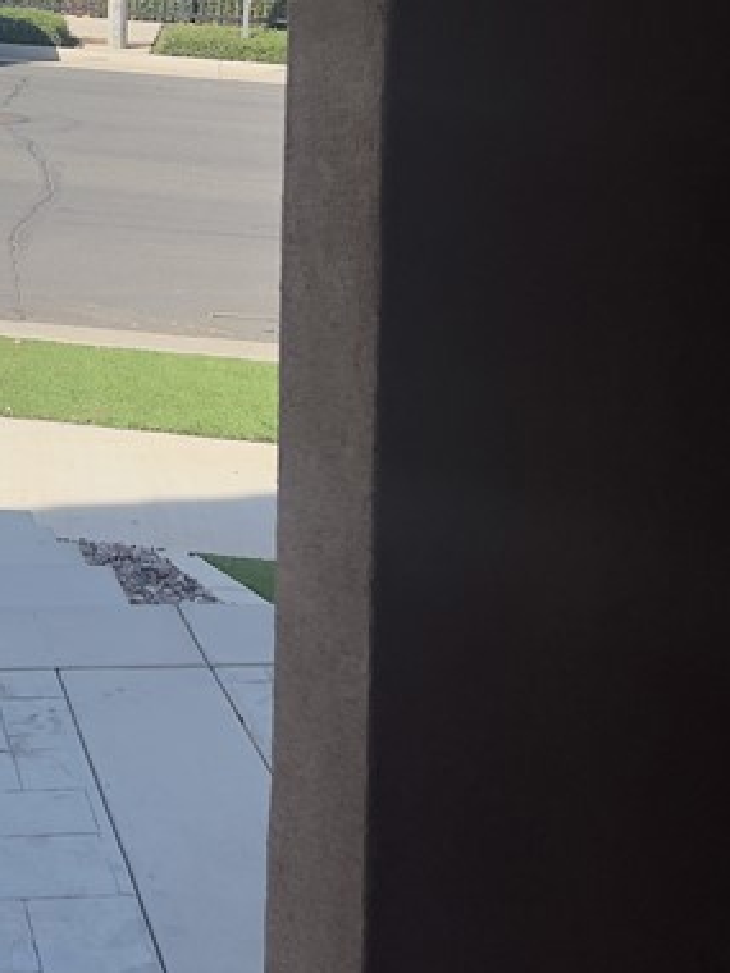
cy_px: 38
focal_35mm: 70
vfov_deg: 26.5
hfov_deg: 19.5
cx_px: -192
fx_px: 1968
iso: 50
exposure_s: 1/2994
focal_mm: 5.7
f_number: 1.5
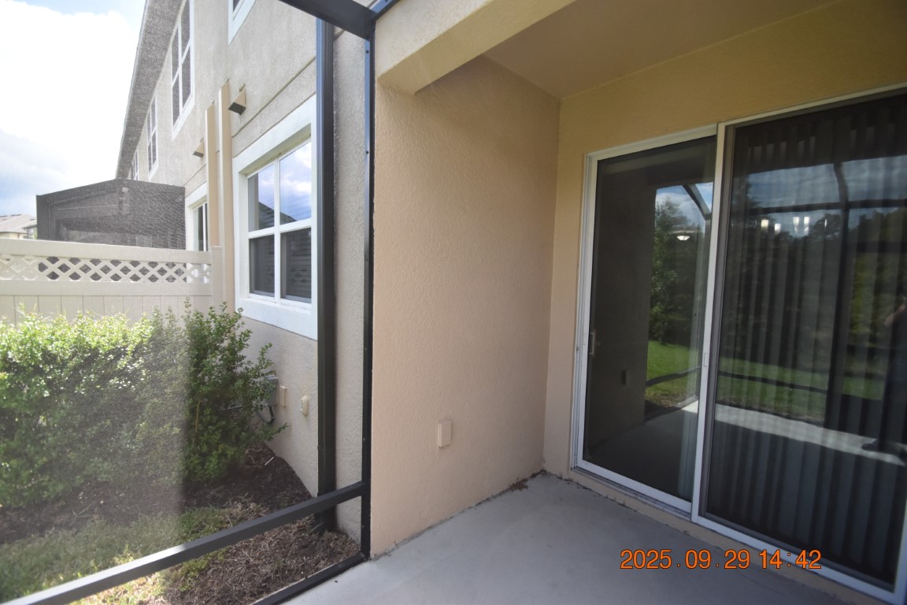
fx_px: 378
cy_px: 302
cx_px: 454
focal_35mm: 15
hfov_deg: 100.4
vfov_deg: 77.3
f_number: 3.5
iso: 800
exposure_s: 1/2000
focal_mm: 10
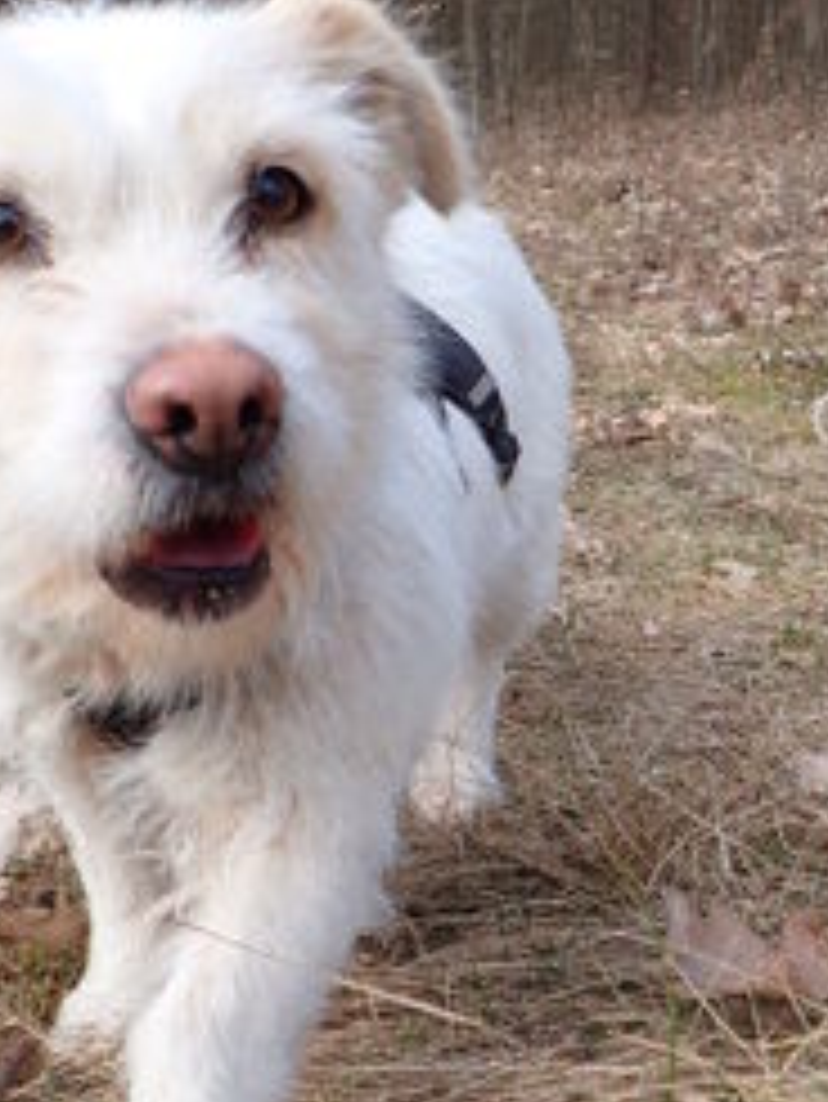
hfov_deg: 28.9
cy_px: 639
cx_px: 144
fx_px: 1561
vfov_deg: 38.8
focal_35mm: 49
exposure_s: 1/1250
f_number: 2.8
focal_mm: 4.5
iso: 200
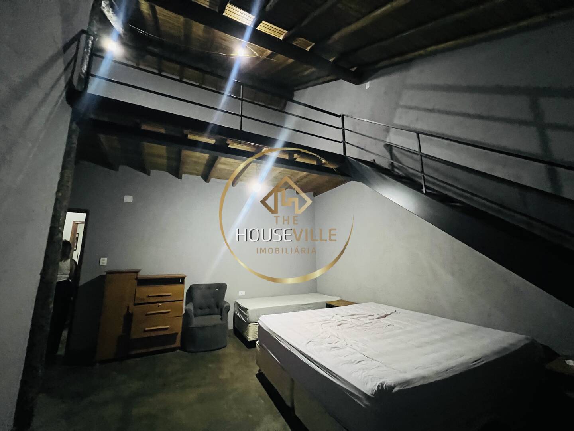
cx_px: 287
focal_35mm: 13
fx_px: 216
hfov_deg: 106.2
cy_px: 216
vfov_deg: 89.9
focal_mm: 1.57
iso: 1000
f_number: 1.8
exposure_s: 1/40
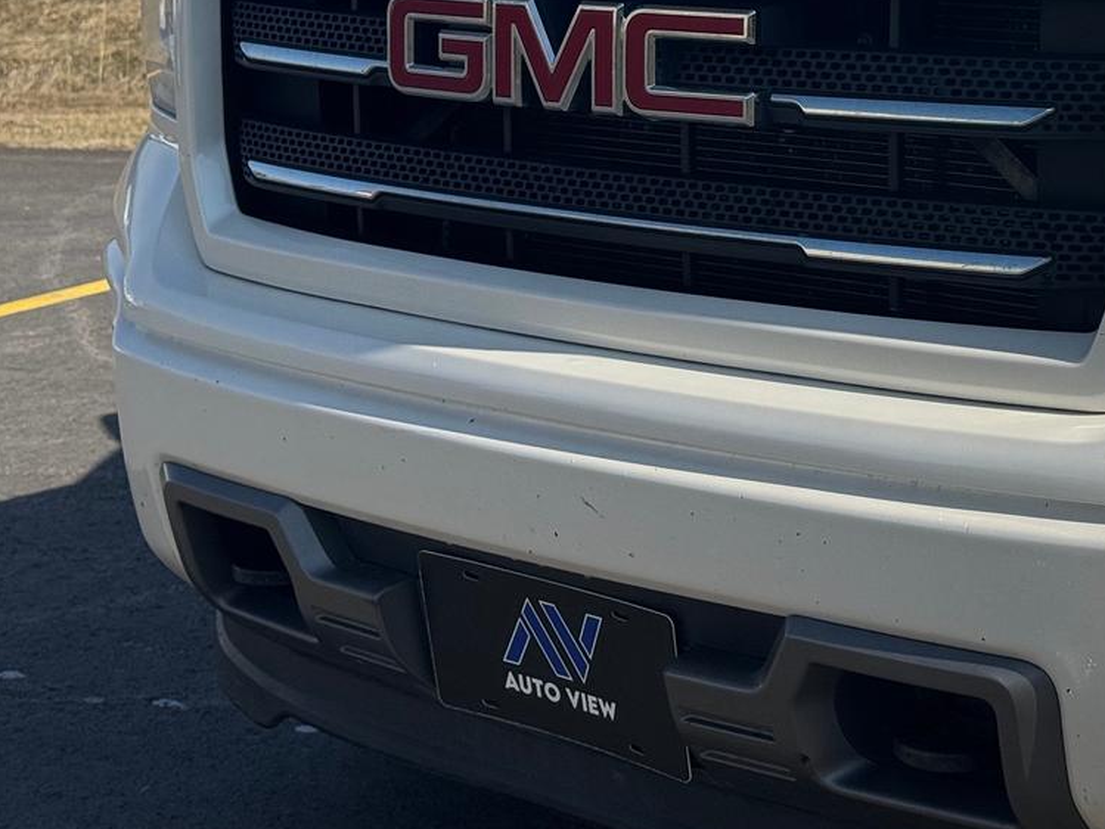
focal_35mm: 82
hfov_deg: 23.4
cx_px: 938
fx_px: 2618
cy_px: 156
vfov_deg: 17.8
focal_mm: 6.76
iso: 64
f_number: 1.78
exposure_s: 1/7092
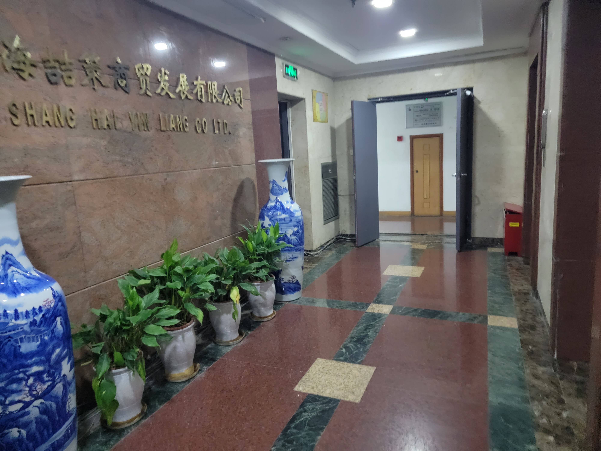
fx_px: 417
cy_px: 226
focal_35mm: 24
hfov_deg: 71.6
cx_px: 300
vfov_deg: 56.8
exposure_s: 1/25
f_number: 1.8
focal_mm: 6.7
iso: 1000
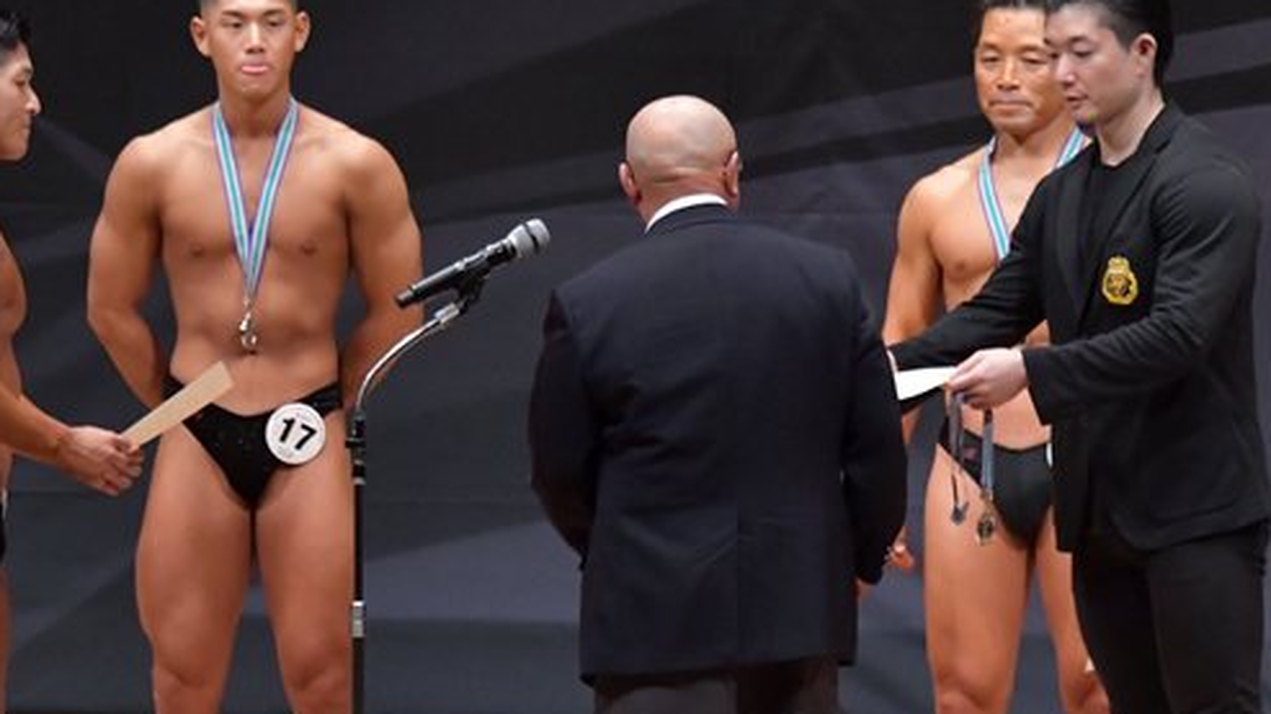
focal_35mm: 420
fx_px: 14151
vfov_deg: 2.9
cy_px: 490
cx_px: 499
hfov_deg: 5.1
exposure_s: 1/400
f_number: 5.6
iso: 6400
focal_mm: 170
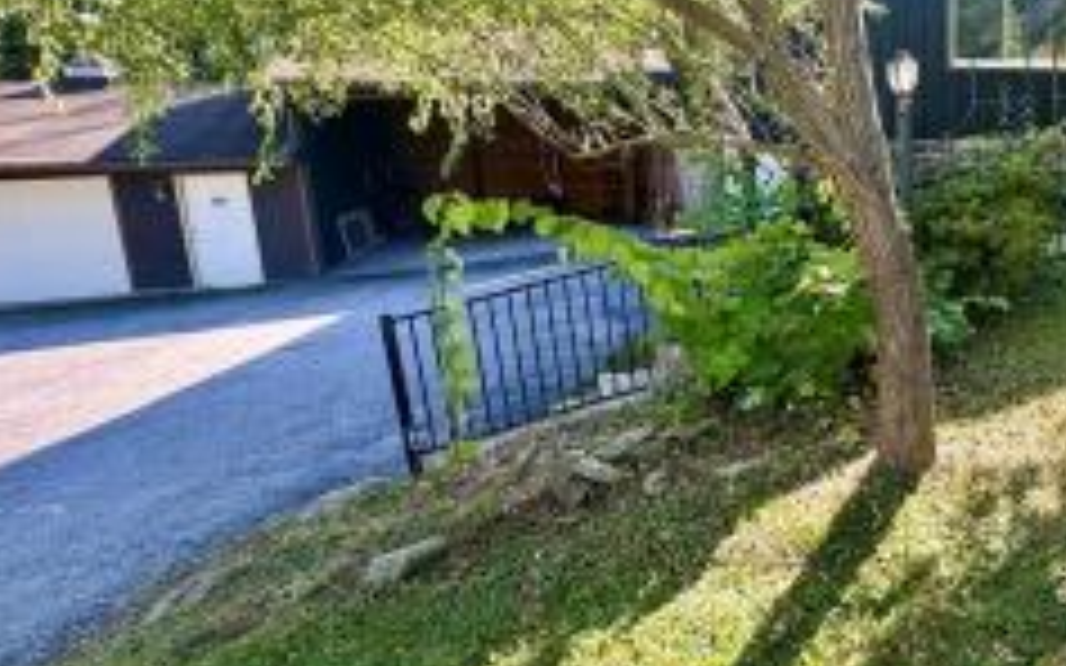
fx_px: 726
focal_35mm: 25
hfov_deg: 65.7
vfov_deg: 48.8
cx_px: 859
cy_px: 252
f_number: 2.2
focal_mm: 2.22
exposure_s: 1/111
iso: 40
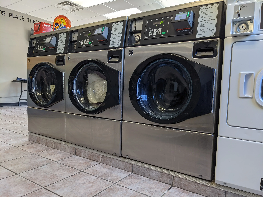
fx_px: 205
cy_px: 98
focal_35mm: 27
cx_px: 132
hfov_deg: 65.3
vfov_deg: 51.4
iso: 43
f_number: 1.73
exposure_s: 1/65.9
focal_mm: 4.38
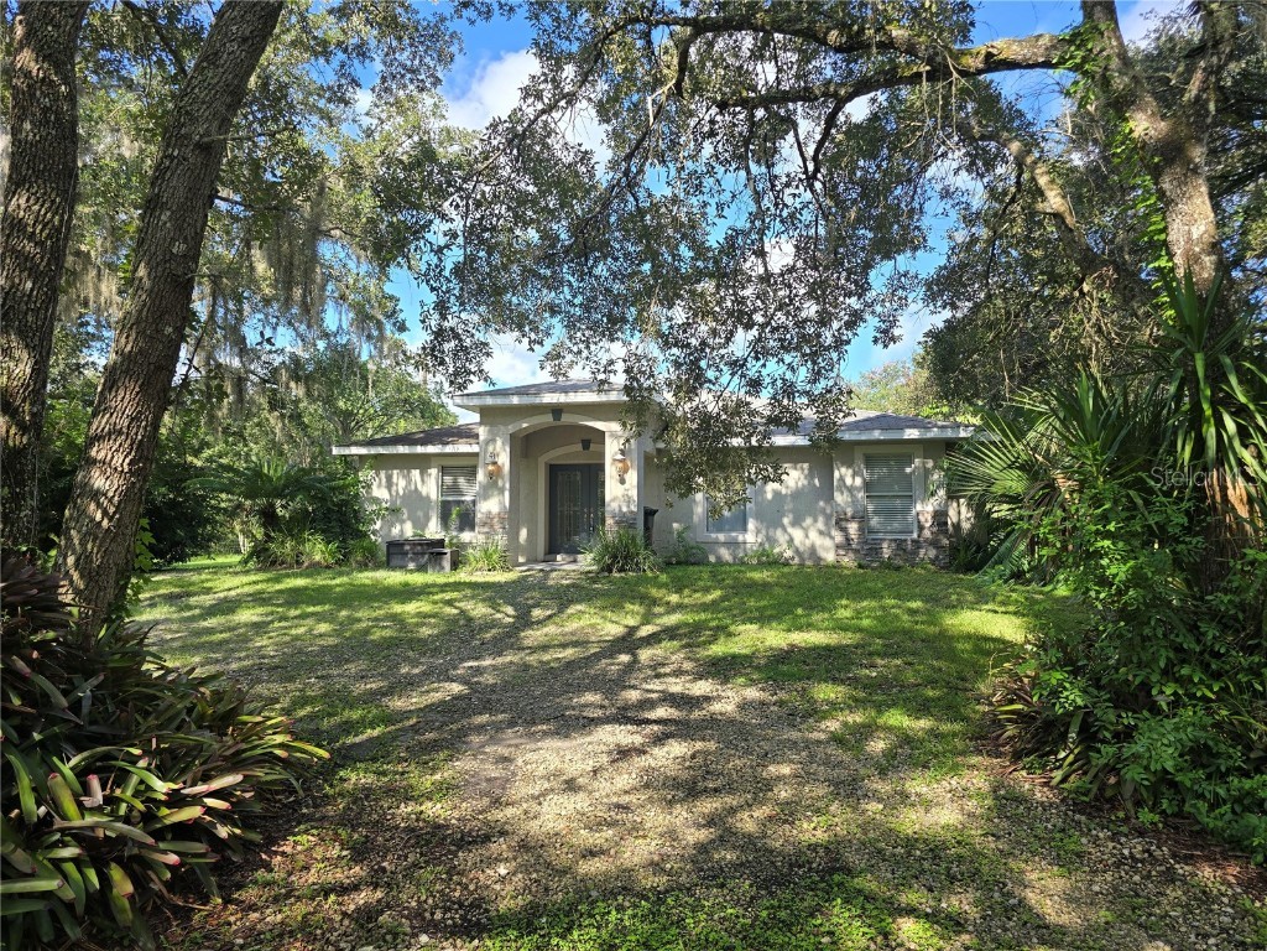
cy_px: 476
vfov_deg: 58.9
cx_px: 634
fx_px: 842
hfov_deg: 73.9
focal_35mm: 23
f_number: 1.7
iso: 12
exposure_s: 1/254
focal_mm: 6.3
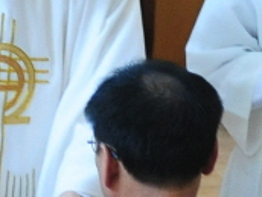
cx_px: -11
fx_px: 8114
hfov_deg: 1.8
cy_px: 284
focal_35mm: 1072
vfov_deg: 1.4
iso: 800
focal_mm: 100
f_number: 4
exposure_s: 1/80
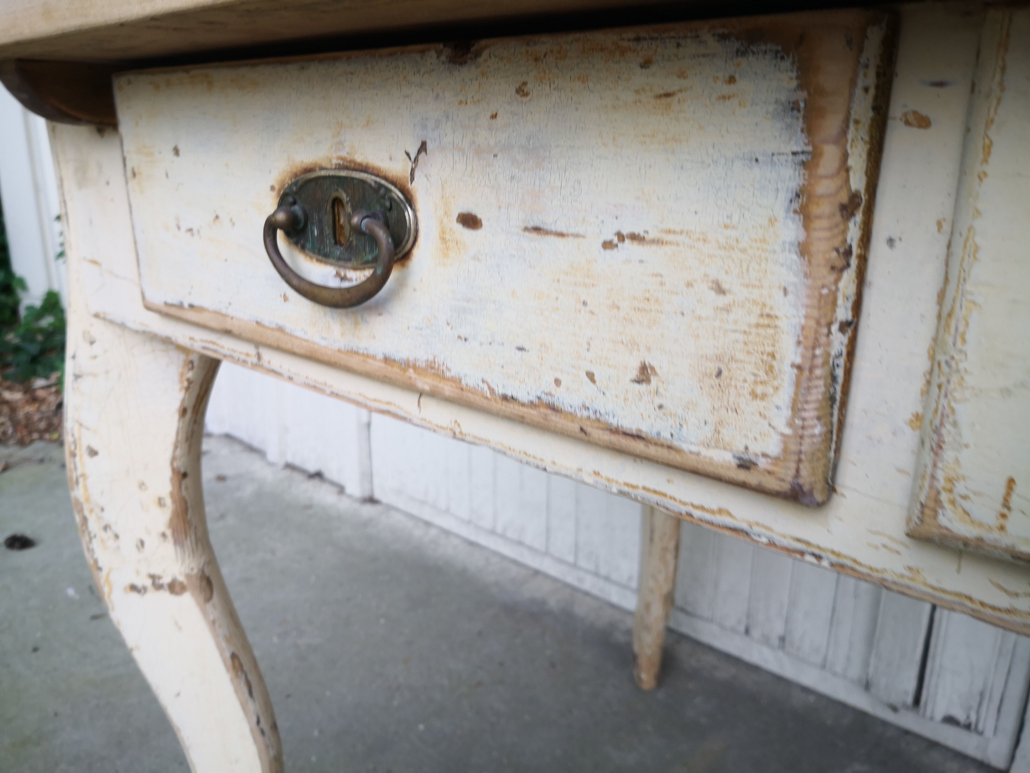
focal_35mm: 27
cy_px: 386
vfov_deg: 51.4
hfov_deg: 65.3
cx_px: 515
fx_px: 803
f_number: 1.6
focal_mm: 3.95
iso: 50
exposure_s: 1/216
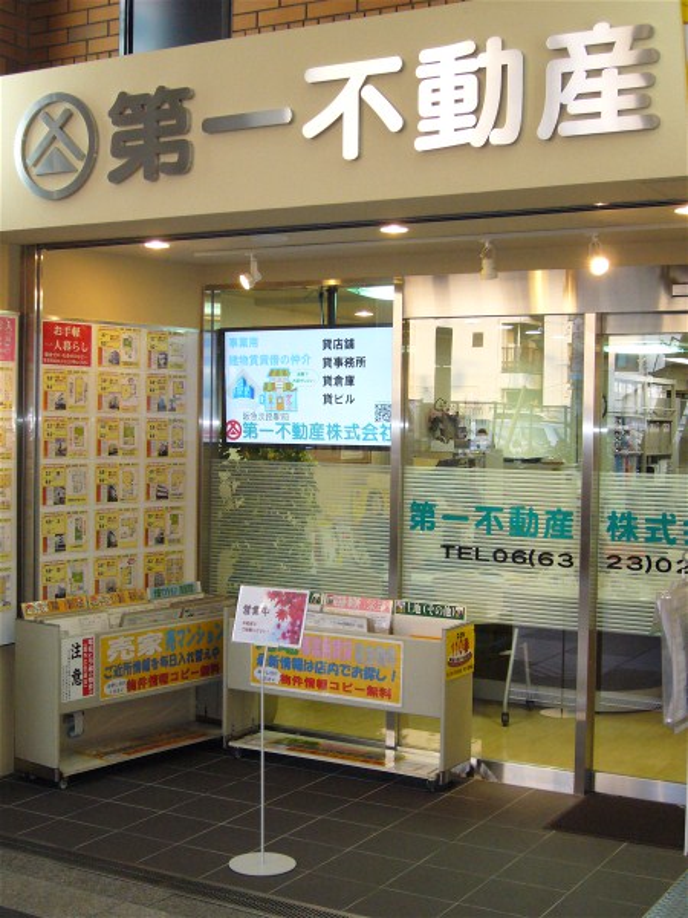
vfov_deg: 38.2
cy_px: 459
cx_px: 344
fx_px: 1325
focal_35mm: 50
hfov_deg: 29.1
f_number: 3.3
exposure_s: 1/60
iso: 250
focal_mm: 8.3
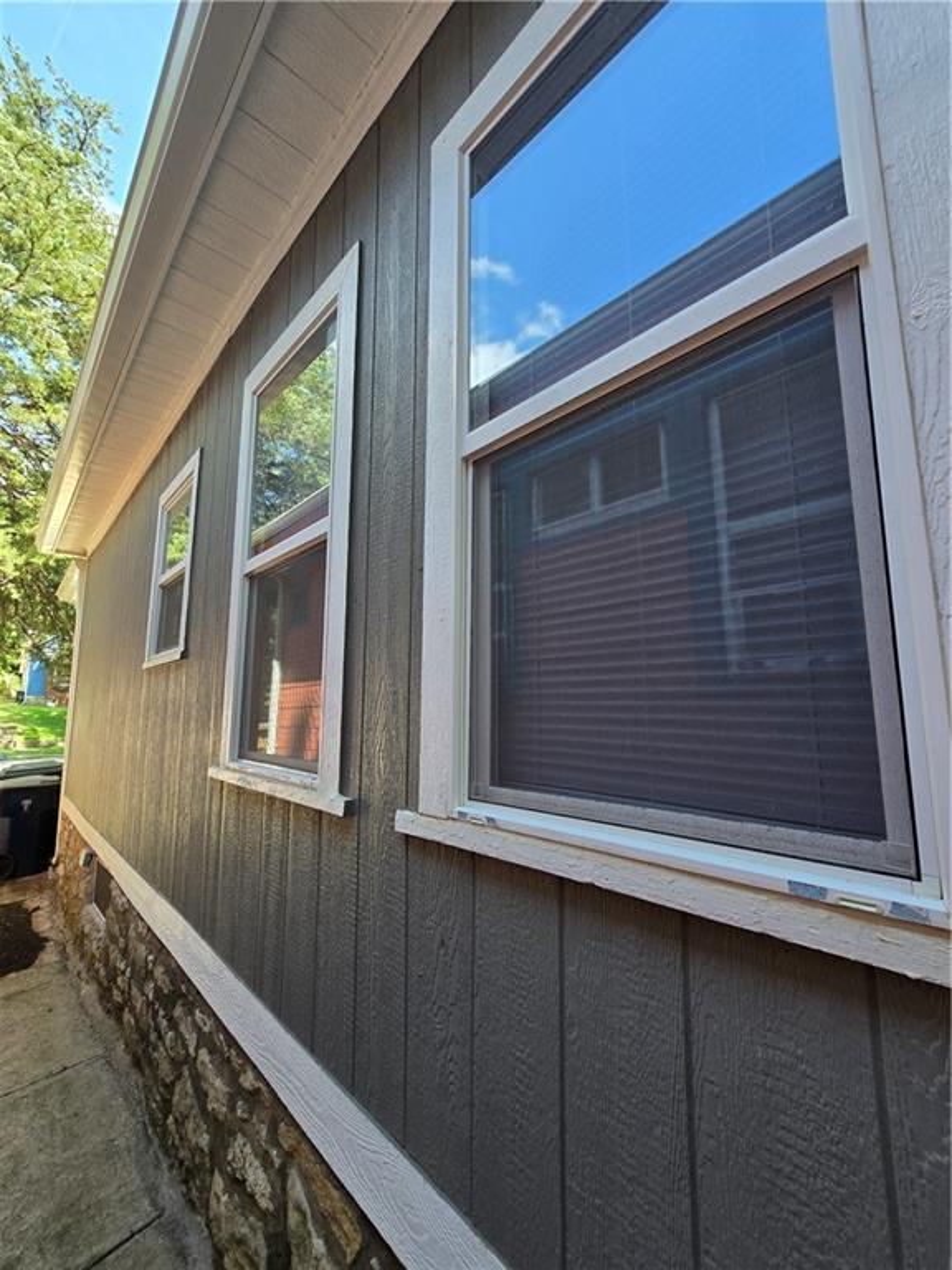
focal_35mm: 13
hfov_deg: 89.9
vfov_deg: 106.2
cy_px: 635
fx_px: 477
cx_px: 476
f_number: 2.2
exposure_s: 1/147
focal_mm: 2.2
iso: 50
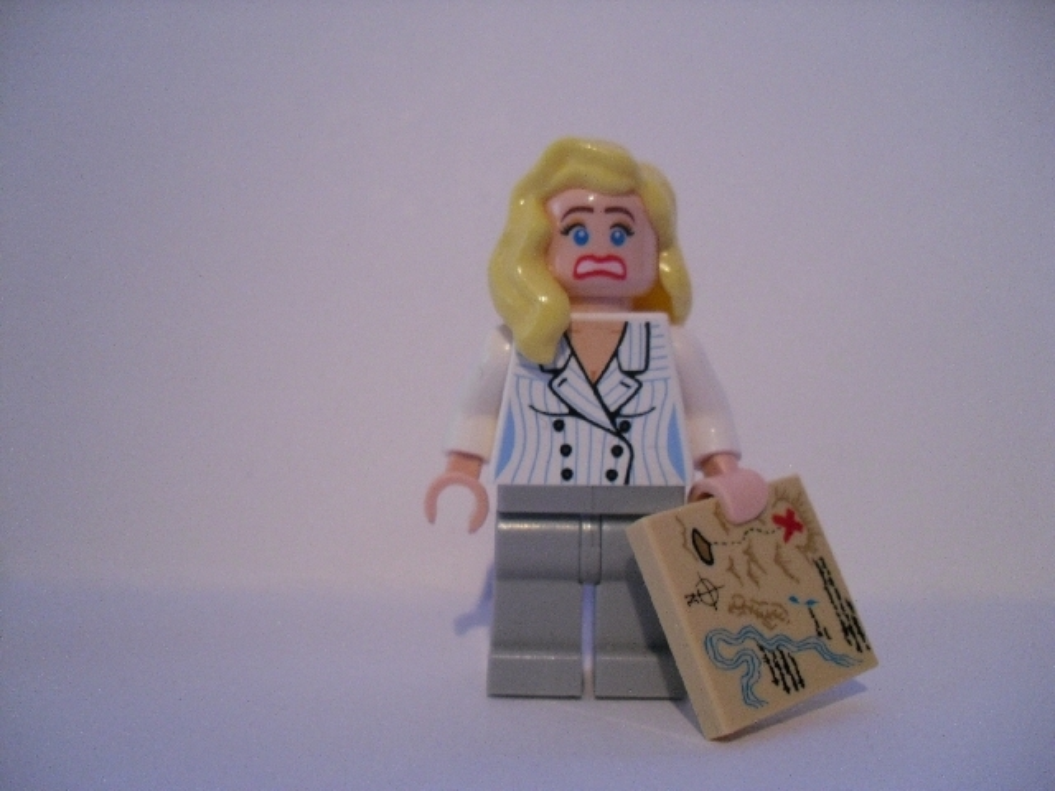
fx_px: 1067
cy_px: 396
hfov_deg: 52.6
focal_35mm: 35
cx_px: 528
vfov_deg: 40.7
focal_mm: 6.3
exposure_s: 1/22
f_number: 3
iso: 400
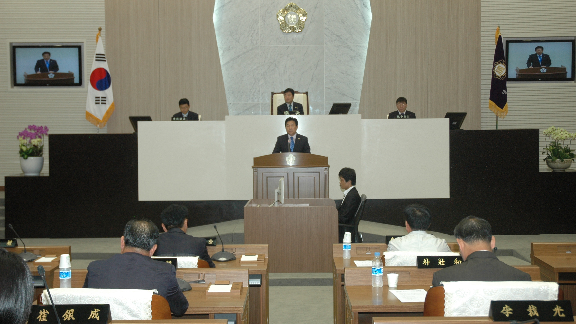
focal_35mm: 50
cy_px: 140
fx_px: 757
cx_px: 291
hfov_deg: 41.7
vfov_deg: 24.2
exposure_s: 1/80
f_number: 5
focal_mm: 31
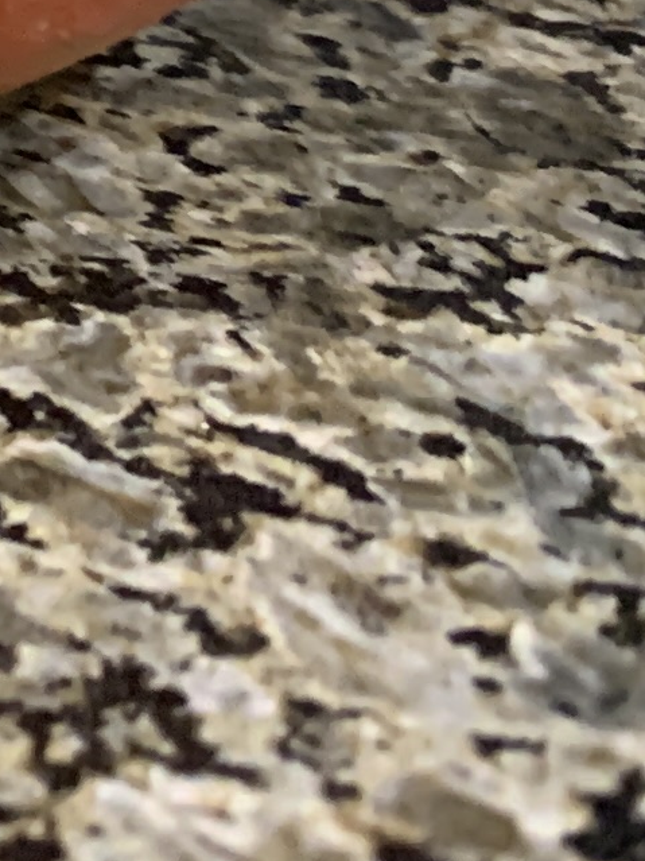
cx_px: -1402
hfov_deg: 7.7
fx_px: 4076
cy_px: -751
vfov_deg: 11.1
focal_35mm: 164
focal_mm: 4.25
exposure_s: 1/40
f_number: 1.8
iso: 320
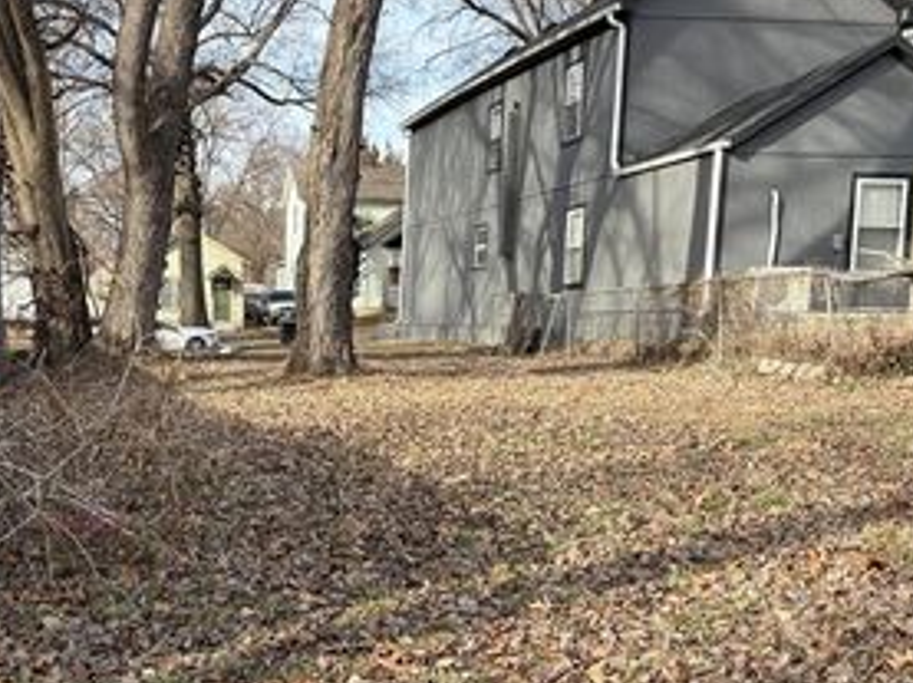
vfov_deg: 30.5
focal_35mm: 47
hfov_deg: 39.7
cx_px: 260
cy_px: 483
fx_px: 1238
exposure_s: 1/739
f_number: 1.6
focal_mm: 5.96
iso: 50
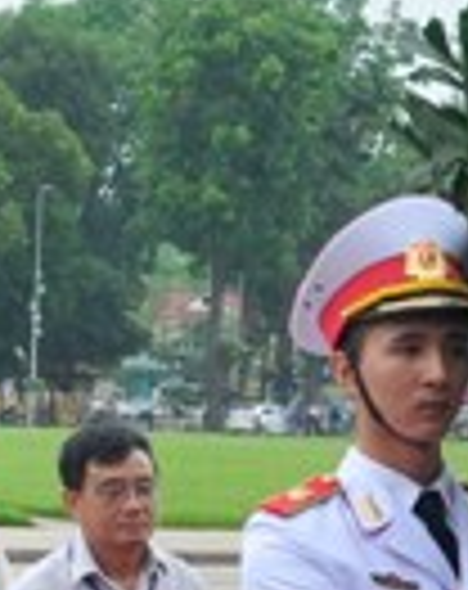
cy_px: 565
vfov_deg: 8.6
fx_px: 3896
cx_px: 9
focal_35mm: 224
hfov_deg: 6.9
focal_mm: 26
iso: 250
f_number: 8
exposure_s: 1/125
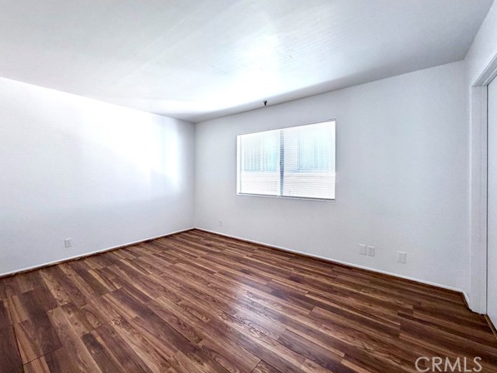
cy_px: 177
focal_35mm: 15
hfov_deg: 98.1
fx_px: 215
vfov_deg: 81.7
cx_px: 237
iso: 160
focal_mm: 2.22
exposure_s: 1/60
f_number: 2.2
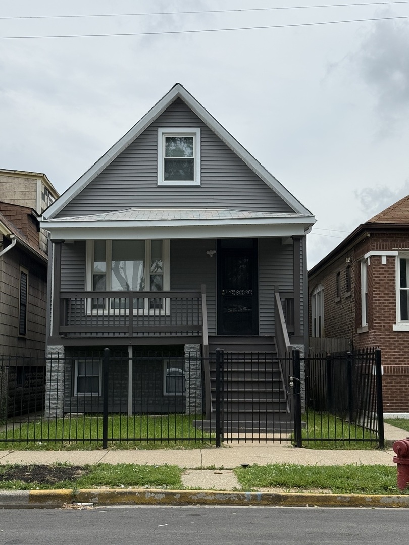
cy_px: 272
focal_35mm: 48
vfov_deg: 39.7
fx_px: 756
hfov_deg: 30.3
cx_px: 204
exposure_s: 1/4098
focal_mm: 6.76
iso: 64
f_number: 1.78
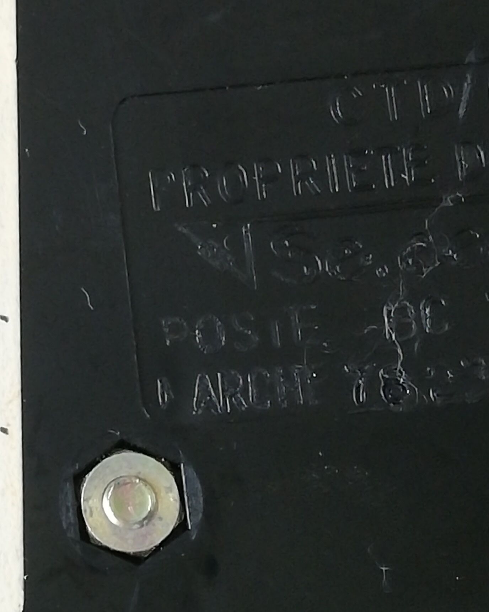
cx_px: 11
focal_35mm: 136
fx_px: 2460
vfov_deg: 14.1
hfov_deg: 11.3
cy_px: 183
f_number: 2.2
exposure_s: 1/25
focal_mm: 3.81
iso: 500
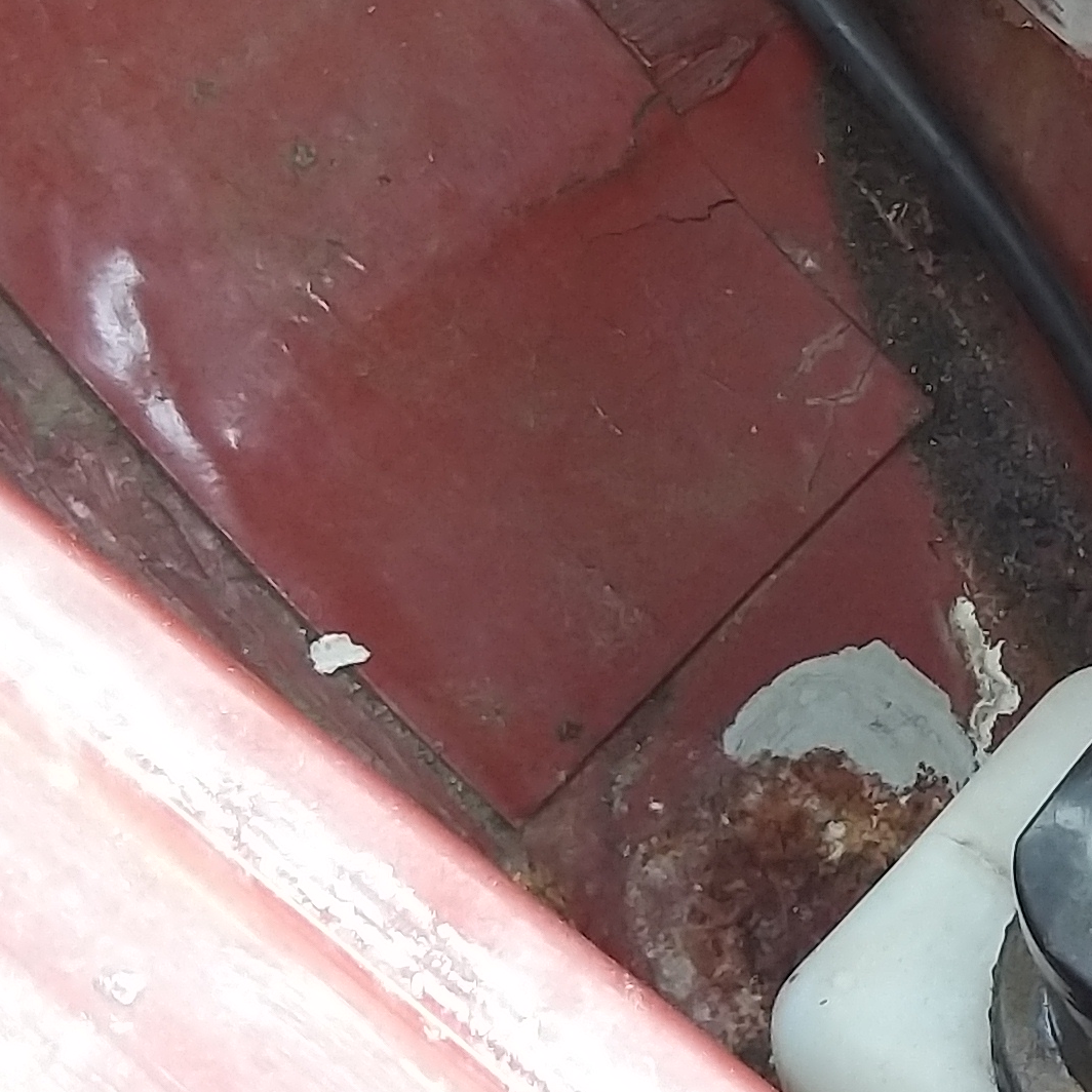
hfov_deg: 13.4
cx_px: 1262
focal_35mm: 127
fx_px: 4533
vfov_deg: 13.7
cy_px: 241
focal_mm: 3.93
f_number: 1.7
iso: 80
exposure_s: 1/100
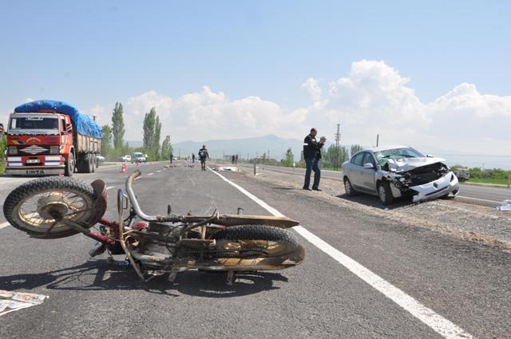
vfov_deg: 39.9
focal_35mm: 33
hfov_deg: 57.3
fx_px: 468
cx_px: 256
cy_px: 170
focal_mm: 22
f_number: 11
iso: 200
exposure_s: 1/200
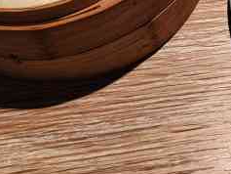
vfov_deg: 19.4
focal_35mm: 68
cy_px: -73
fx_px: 454
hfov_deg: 26.6
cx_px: 244
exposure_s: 1/100
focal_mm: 5.52
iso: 881
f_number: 1.9
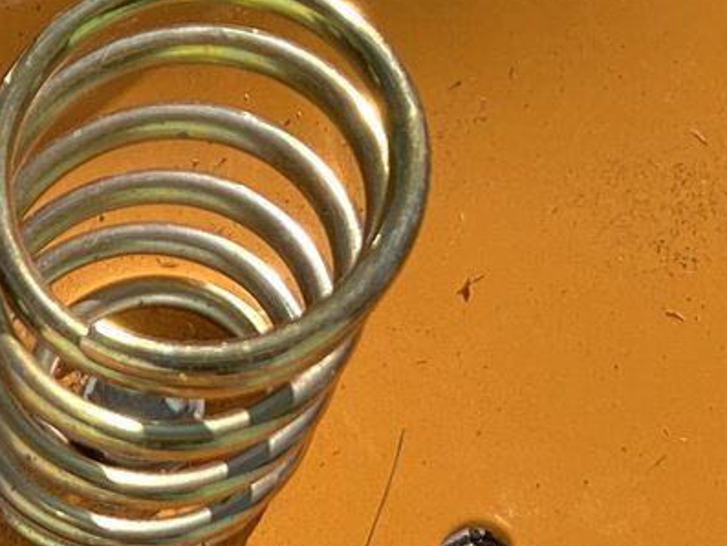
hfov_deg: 15.0
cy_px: 895
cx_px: -481
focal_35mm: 118
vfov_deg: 11.8
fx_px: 2479
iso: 25
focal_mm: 3.3
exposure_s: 1/970
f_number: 2.4
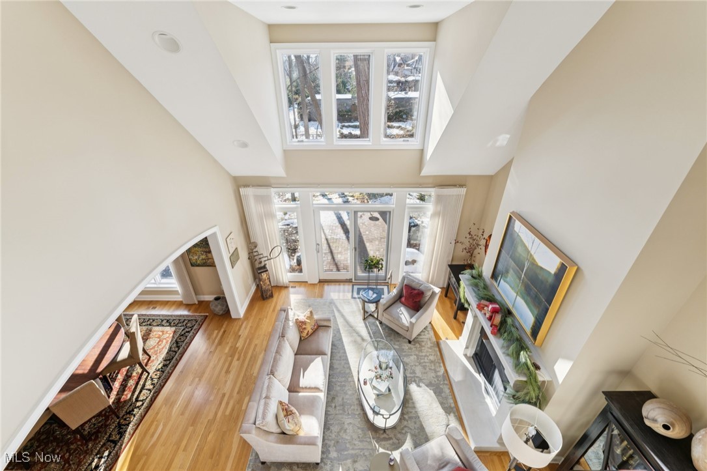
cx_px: 354
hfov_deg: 104.3
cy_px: 236
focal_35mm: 14
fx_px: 275
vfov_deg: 81.2
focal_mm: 14
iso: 200
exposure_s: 1/50
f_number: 5.6
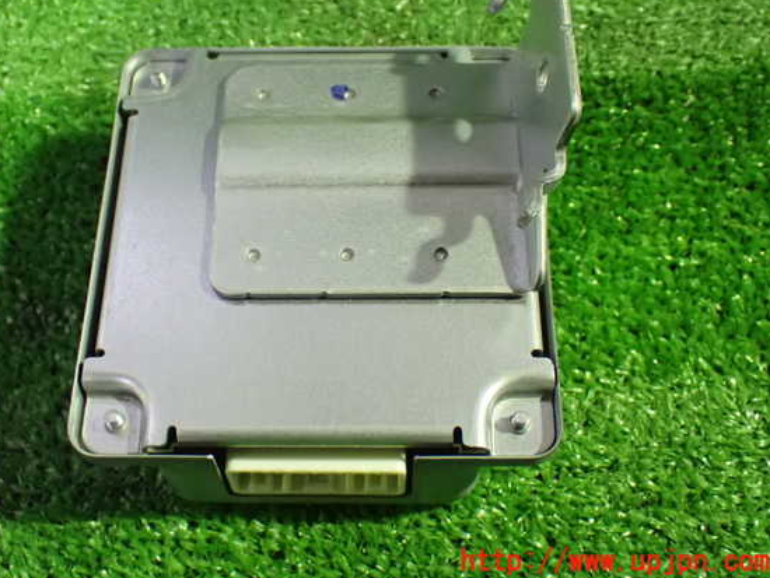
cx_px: 357
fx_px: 1068
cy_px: 265
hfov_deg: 39.6
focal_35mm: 48
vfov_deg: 30.3
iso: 1600
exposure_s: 1/40
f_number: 2.9
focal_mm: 7.84
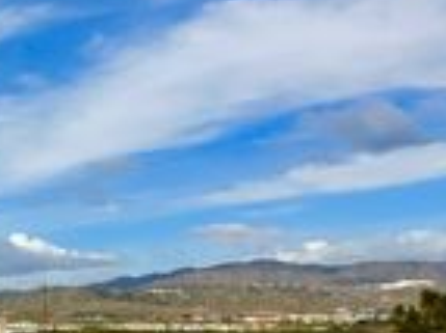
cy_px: 324
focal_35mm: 69
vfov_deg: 20.7
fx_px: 888
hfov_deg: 19.5
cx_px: -395
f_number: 2.2
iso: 40
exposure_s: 1/4000
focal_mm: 2.22
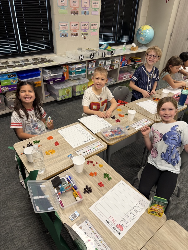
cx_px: 94
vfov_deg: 71.6
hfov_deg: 56.8
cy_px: 125
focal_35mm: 24
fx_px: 174
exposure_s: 1/60
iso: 320
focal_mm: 6.76
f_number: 1.78
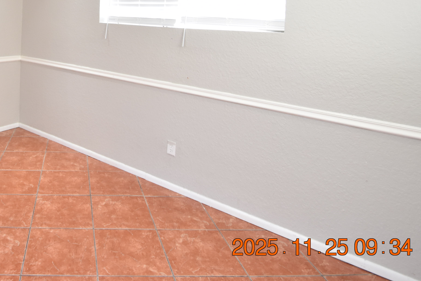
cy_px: 16
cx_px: 82
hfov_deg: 58.6
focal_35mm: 29
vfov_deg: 40.7
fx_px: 339
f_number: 3.5
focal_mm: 10
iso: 800
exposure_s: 1/90
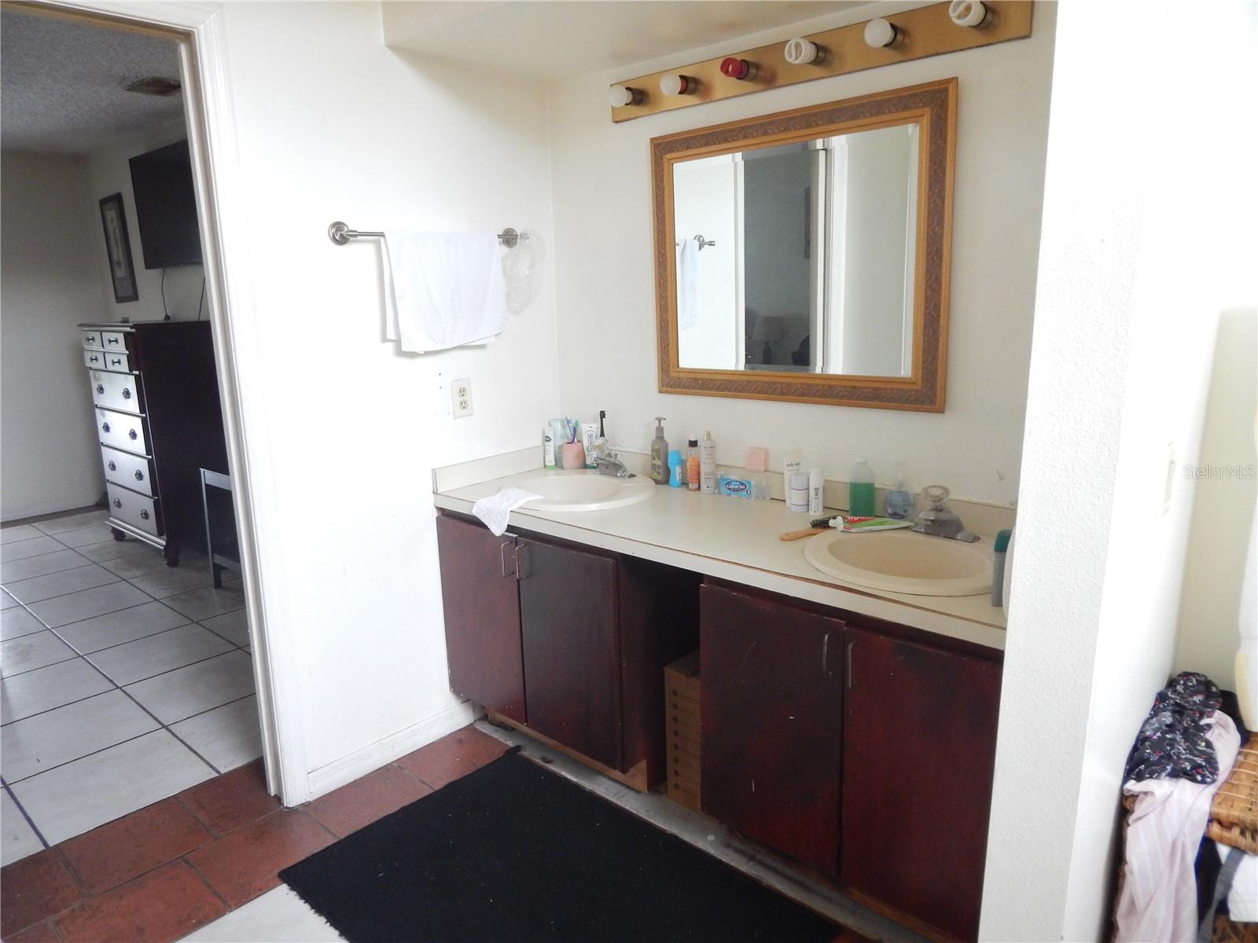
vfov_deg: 58.9
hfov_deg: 73.9
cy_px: 472
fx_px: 836
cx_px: 629
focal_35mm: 23
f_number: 3
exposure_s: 1/30
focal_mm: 4
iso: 400
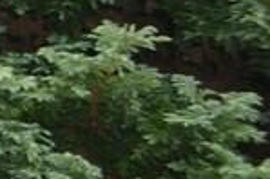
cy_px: -97
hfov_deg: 10.2
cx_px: -627
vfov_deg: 12.5
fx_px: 772
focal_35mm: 103
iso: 100
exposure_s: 1/200
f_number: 4
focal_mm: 10
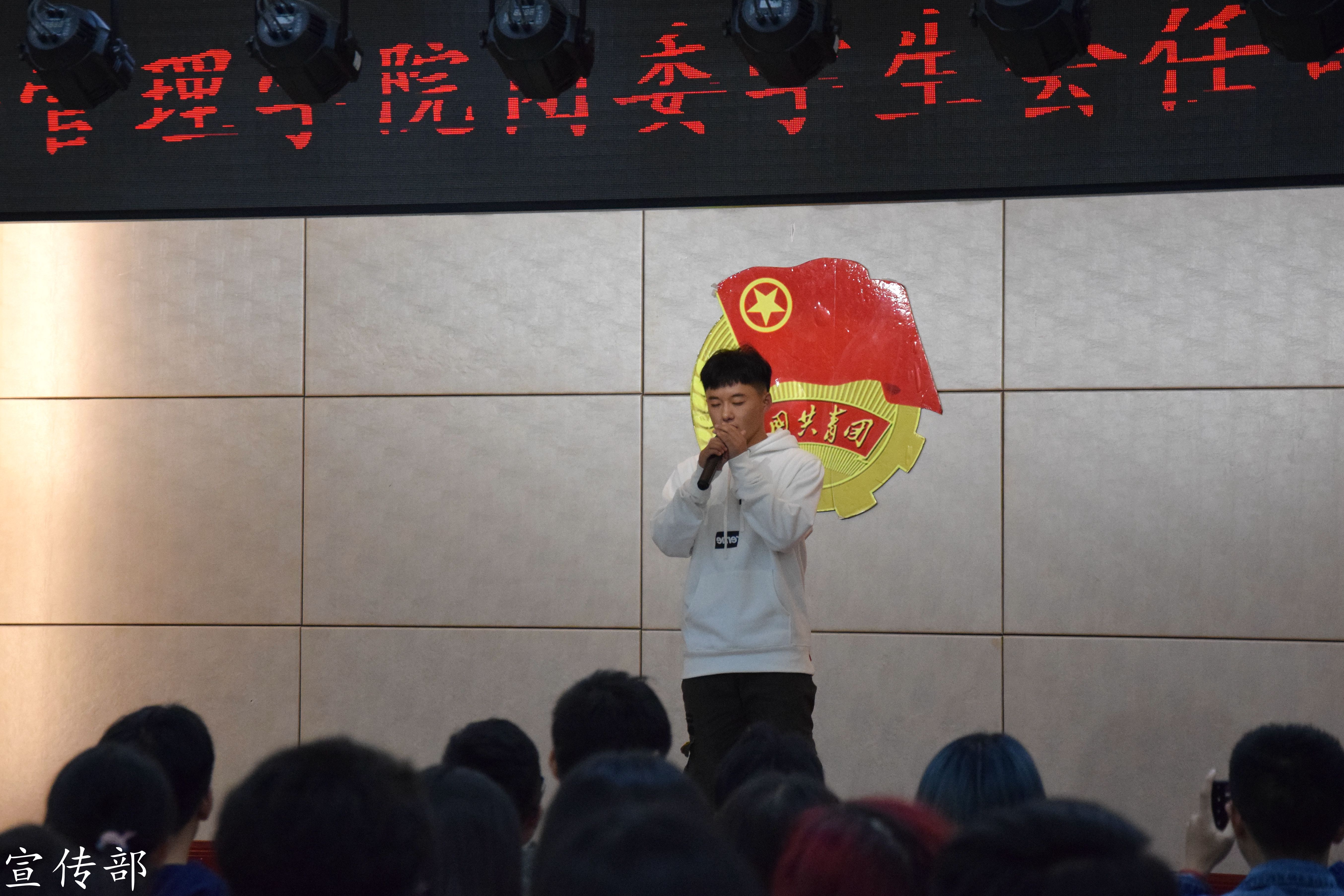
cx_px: 672
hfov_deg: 17.1
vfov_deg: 11.4
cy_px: 448
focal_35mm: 120
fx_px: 4480
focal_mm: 80
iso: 3200
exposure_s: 1/320
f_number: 5.3
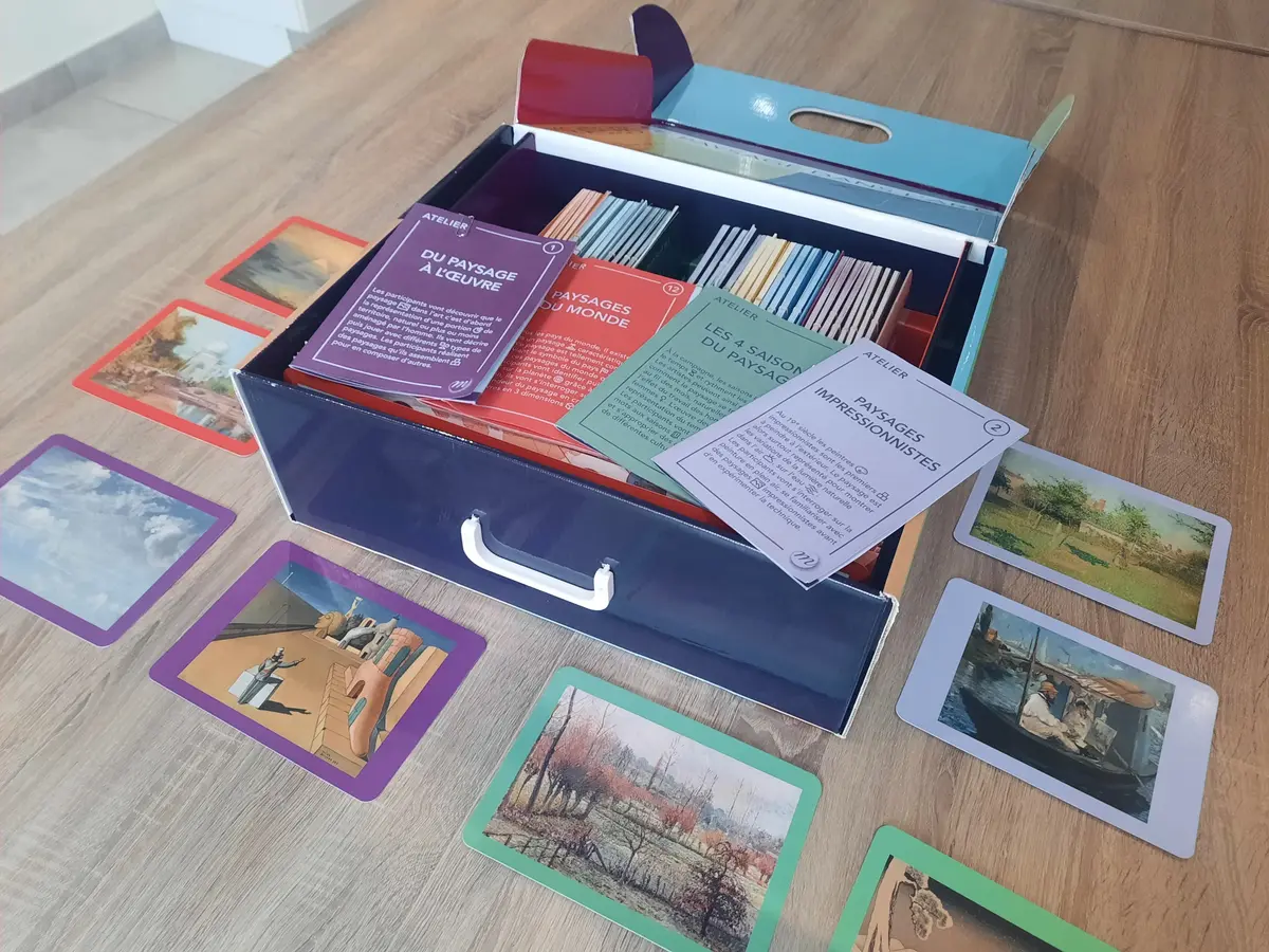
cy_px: 476
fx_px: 916
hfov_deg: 69.4
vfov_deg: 54.9
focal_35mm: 25
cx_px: 634
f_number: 2
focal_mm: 4.6
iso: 320
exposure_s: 1/50
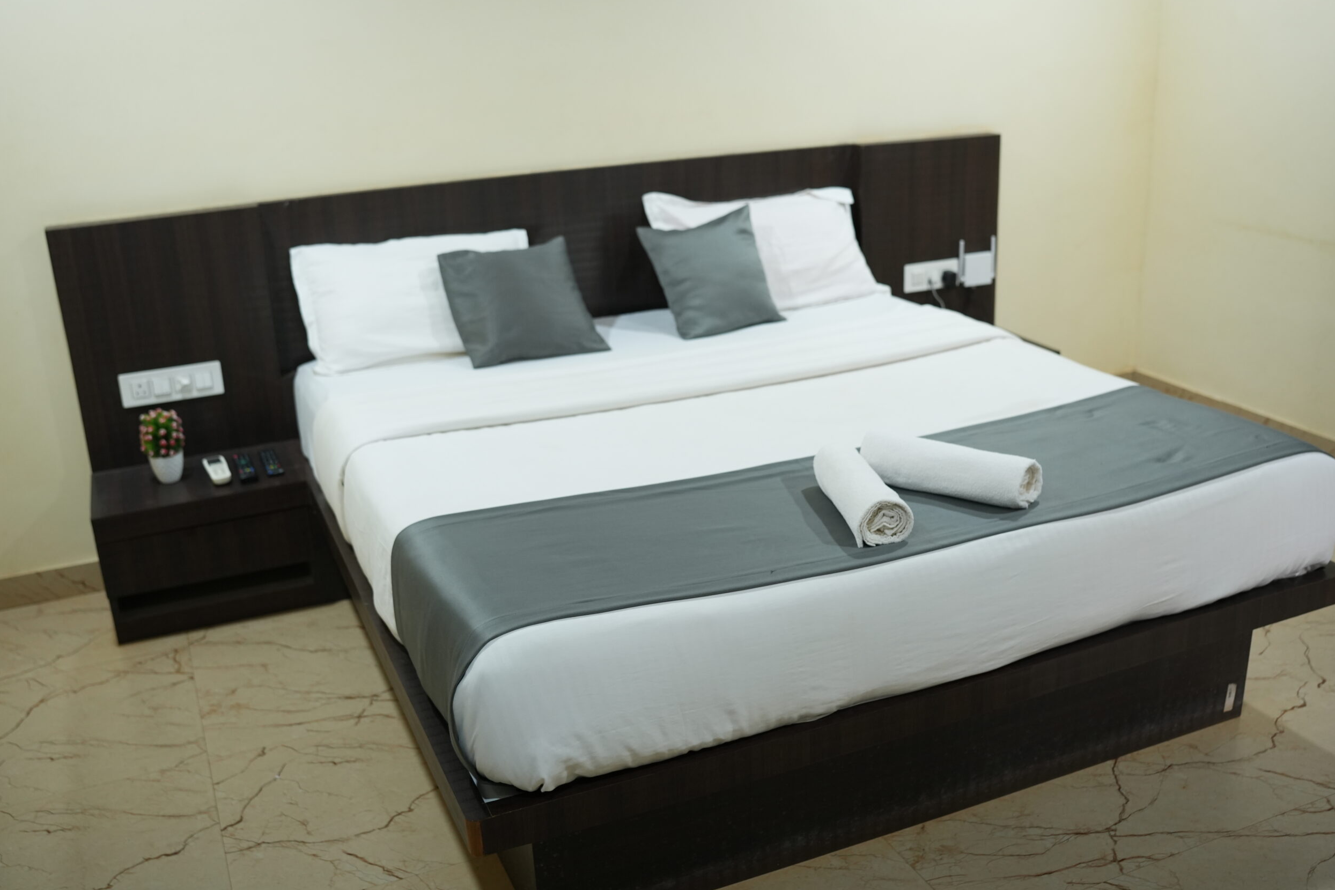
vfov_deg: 36.9
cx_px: 659
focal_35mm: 36
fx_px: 1335
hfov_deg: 53.1
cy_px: 455
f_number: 2.5
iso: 1250
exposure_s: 1/200
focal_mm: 35
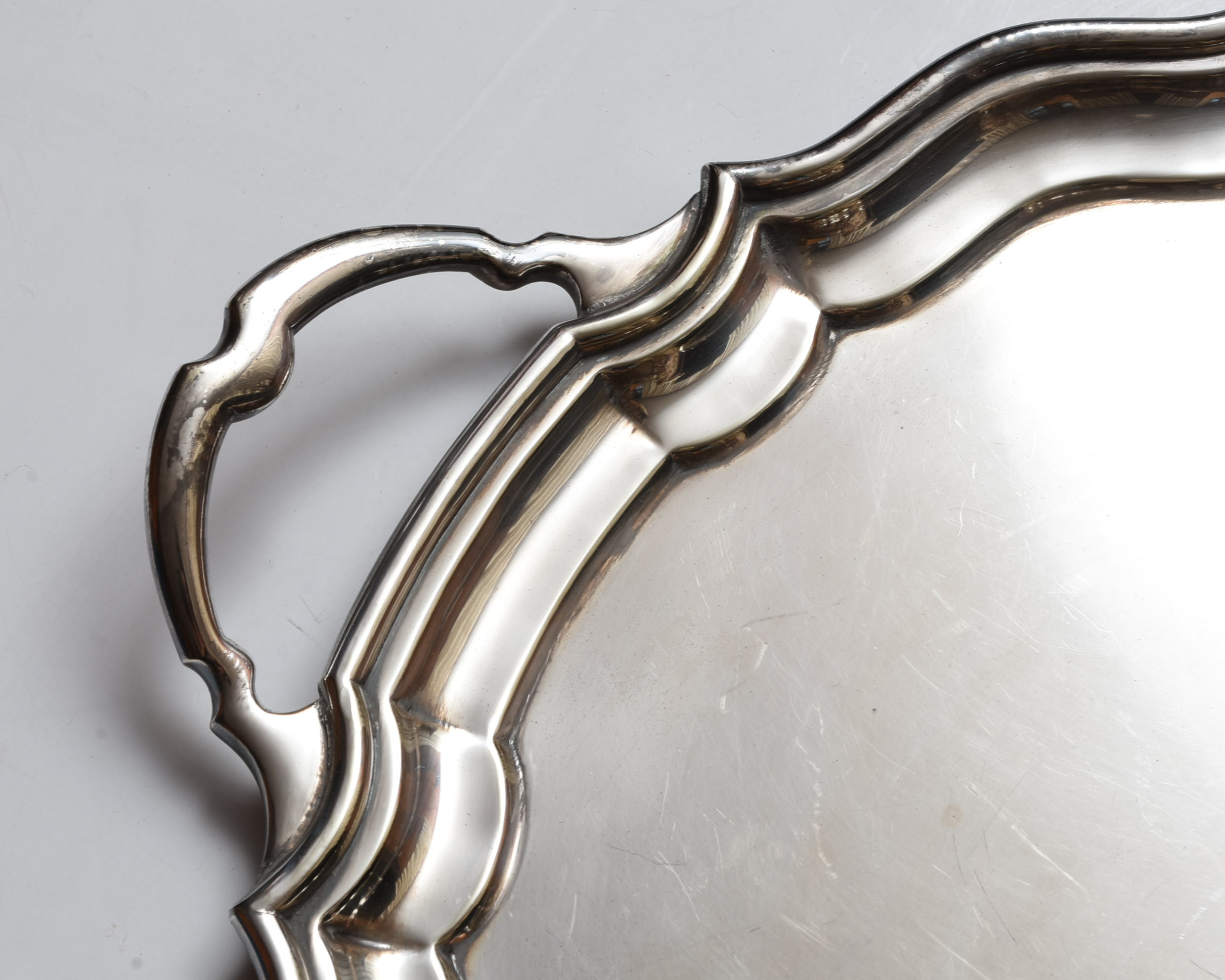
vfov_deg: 16.4
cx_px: 612
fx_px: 3392
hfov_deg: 20.5
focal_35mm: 94
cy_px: 490
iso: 100
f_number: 14
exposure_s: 1/100
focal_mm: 55
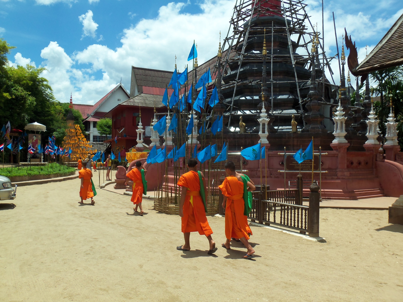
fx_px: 338
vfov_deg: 48.2
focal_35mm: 29
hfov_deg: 61.7
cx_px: 202
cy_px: 151
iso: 80
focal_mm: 5.2
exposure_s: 1/200
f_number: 8.6
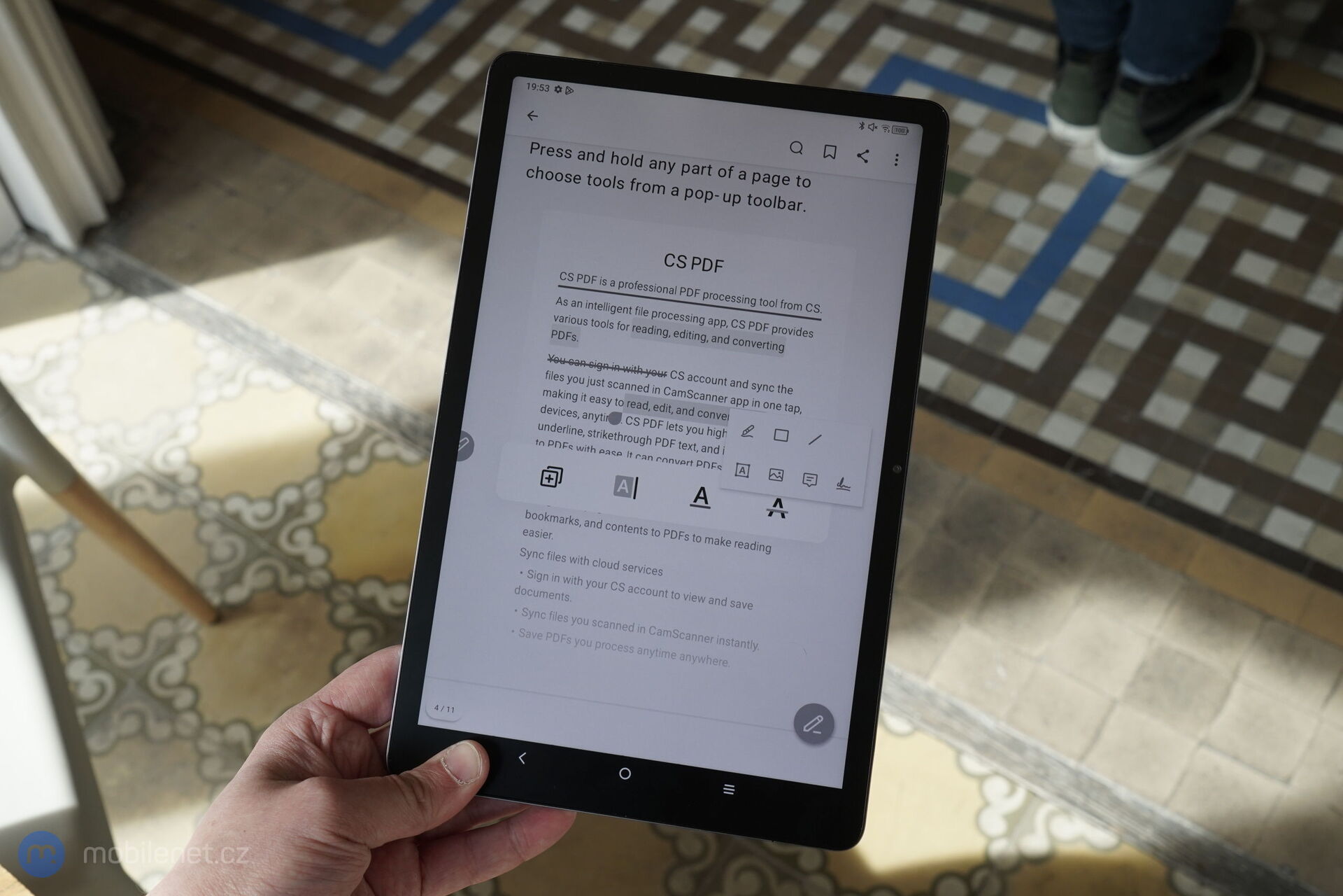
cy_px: 448
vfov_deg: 37.9
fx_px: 1306
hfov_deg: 54.4
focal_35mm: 35
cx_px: 672
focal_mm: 35
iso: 640
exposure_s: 1/125
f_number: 8
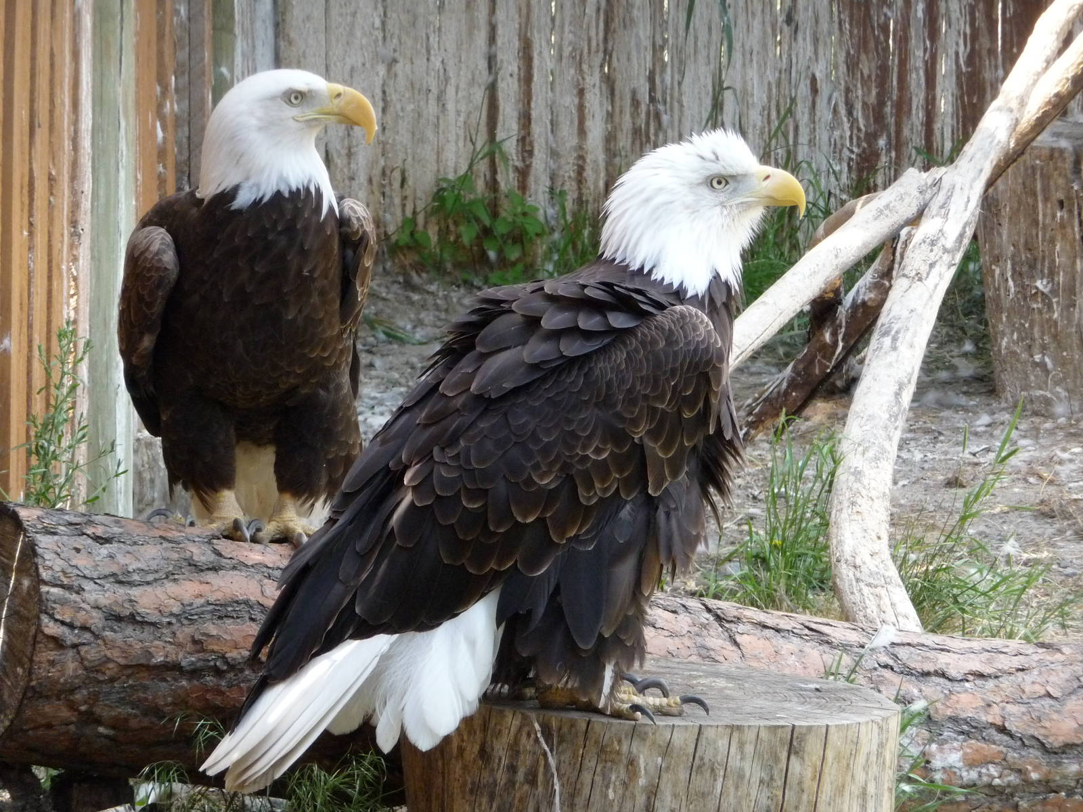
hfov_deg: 9.3
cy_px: 406
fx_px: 6633
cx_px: 542
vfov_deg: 7.0
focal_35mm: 212
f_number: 4.8
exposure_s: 1/250
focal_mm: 36.4
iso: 400
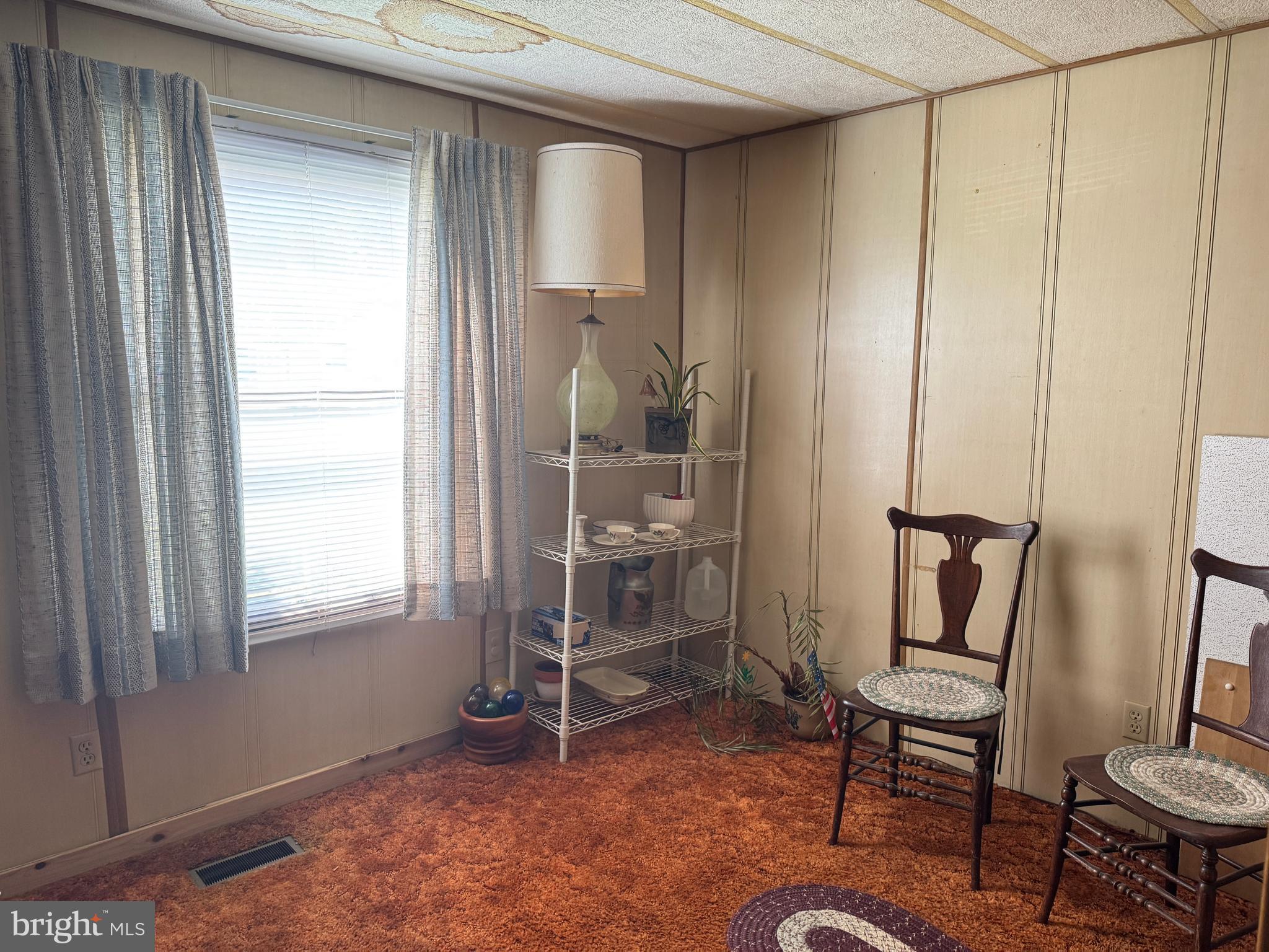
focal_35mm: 24
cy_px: 476
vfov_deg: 56.8
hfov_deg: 71.6
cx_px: 634
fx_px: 880
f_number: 1.78
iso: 200
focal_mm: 6.76
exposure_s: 1/60
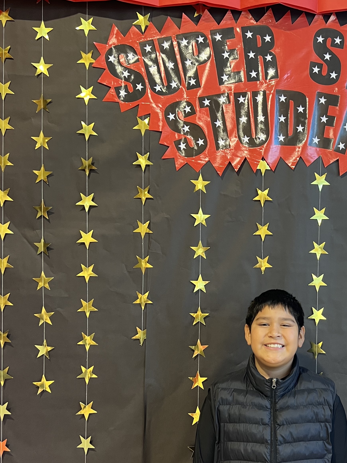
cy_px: 282
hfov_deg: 31.2
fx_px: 602
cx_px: 285
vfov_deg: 41.8
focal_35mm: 45
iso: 125
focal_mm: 5.7
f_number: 1.5
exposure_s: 1/92
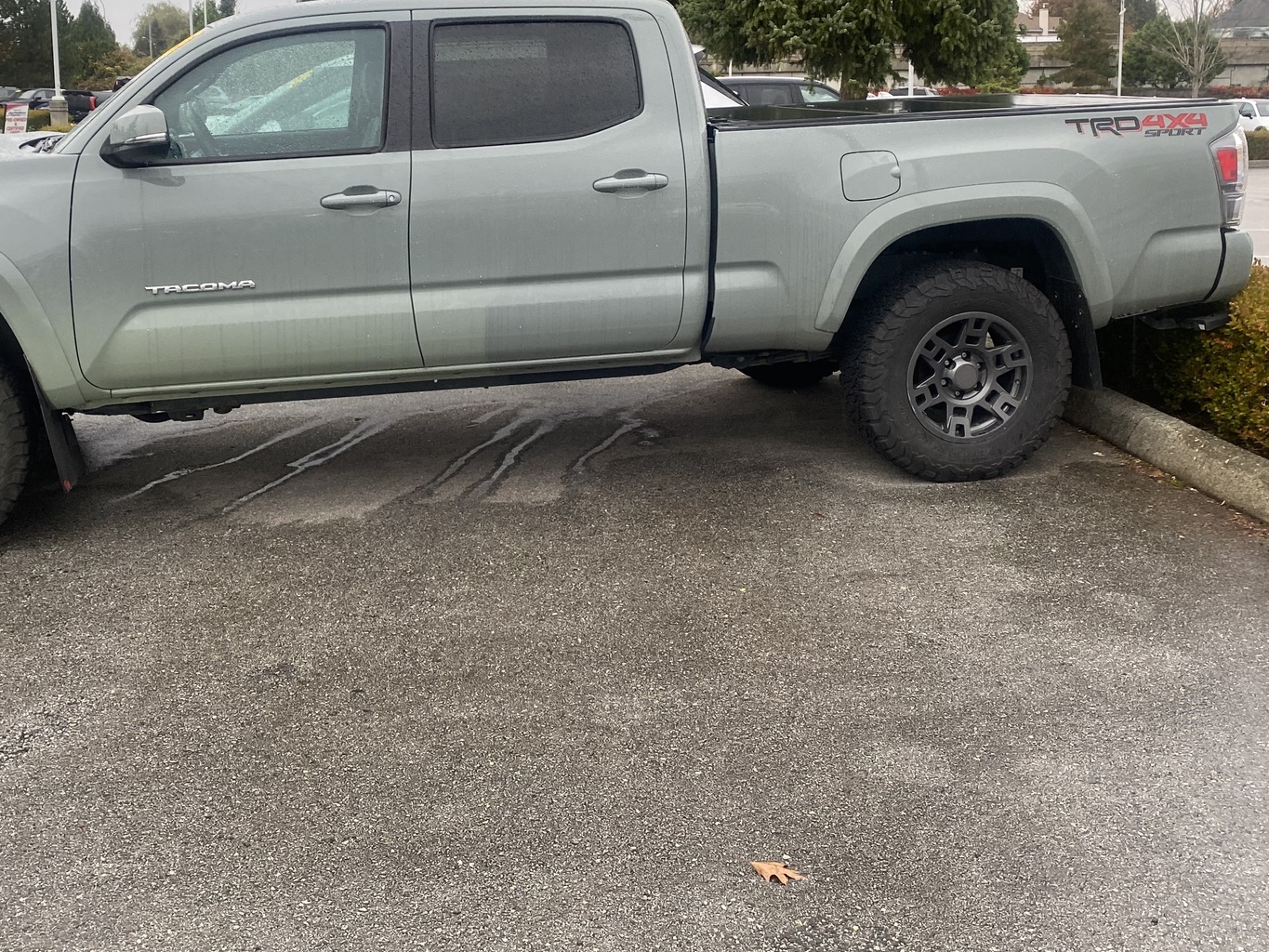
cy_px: 288
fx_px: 1430
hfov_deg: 47.5
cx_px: 496
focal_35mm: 39
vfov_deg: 36.3
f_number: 1.8
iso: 100
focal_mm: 4.25
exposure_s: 1/100
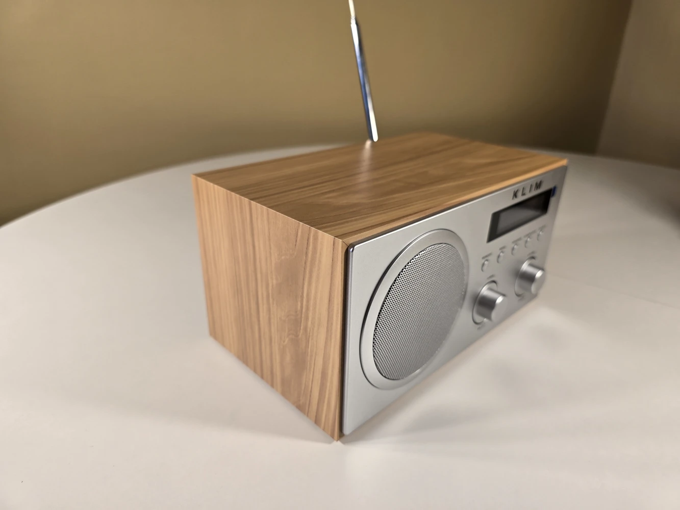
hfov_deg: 73.9
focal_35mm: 23
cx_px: 340
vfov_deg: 58.9
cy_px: 255
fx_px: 452
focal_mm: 6.3
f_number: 1.7
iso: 25
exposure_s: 1/100
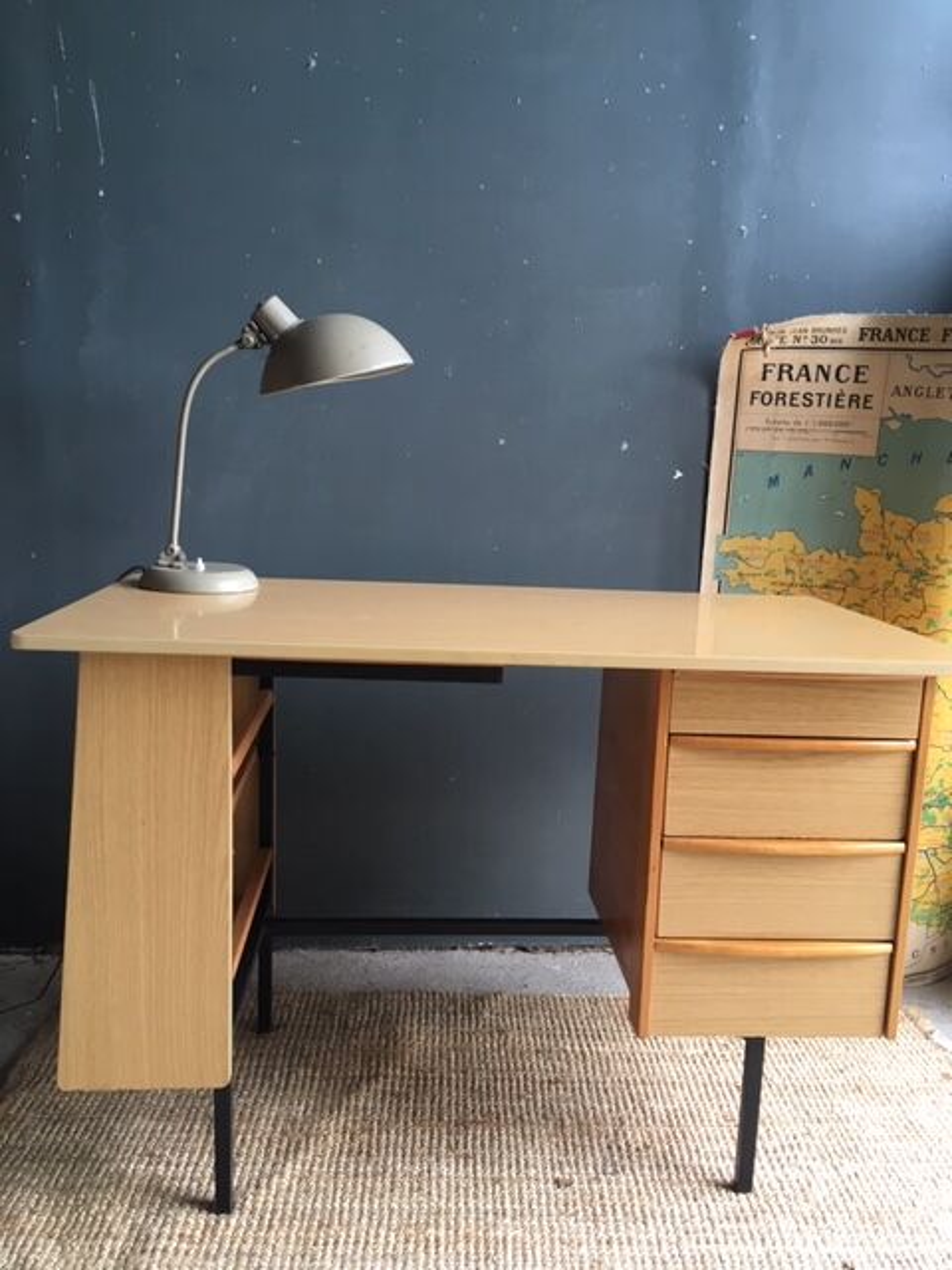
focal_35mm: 29
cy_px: 635
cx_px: 476
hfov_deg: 48.2
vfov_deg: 61.7
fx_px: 1063
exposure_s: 1/33
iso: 64
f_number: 2.2
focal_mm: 4.15
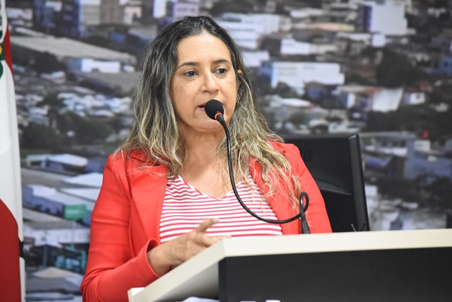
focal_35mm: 210
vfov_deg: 6.5
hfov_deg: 9.8
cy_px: 151
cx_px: 226
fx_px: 2637
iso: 4000
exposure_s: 1/50
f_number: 4.8
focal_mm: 140
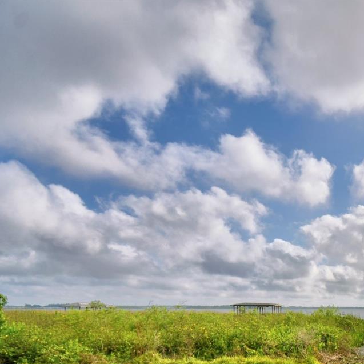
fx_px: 381
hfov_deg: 40.1
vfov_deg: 47.7
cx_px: 411
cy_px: 302
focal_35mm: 32
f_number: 4.5
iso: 100
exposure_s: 1/3200
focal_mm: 10
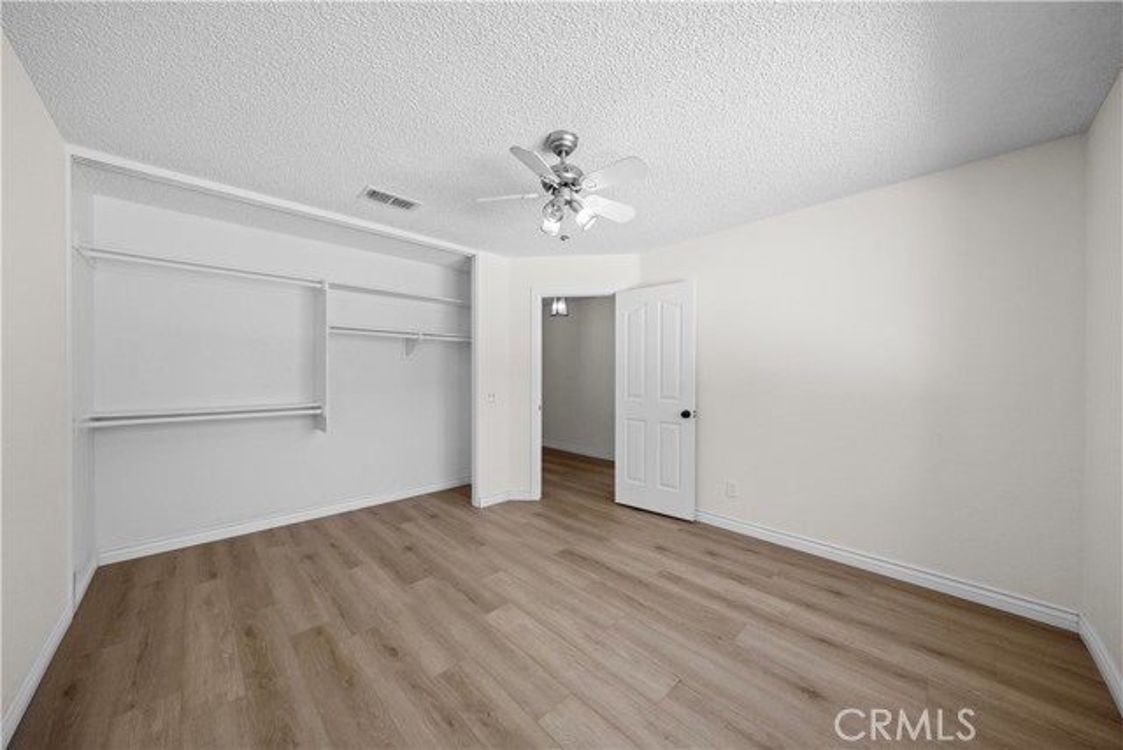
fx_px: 374
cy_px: 375
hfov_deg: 112.6
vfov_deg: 90.0
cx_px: 562
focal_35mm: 12
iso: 800
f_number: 5
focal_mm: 12
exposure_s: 1/160
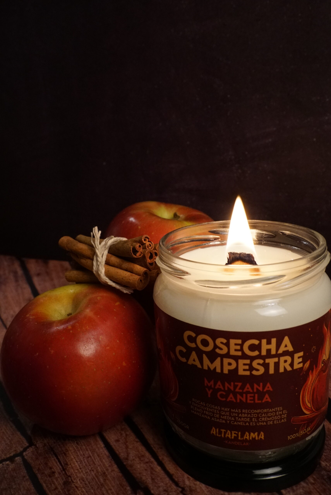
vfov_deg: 58.7
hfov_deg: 41.2
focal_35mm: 32
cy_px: 248
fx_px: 441
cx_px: 166
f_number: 14
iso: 6400
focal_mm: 32
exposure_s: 1/100
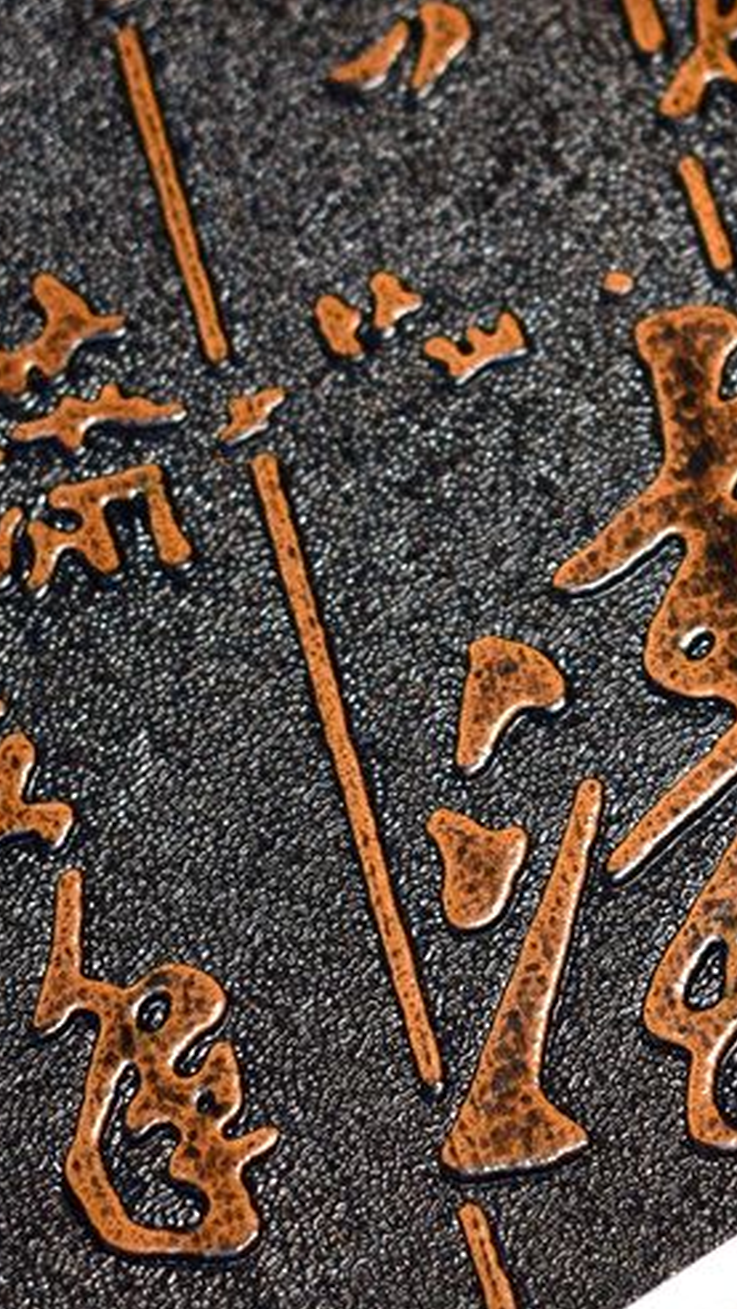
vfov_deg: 9.4
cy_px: 615
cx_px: 2011
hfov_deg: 5.1
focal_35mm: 230
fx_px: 7985
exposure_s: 1/30
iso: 100
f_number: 5
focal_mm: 40
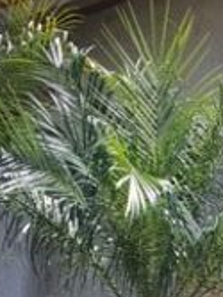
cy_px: 417
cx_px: 419
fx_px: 998
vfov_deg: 15.9
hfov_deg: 11.7
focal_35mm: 116
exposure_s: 1/657
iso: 25
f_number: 2.2
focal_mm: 4.15
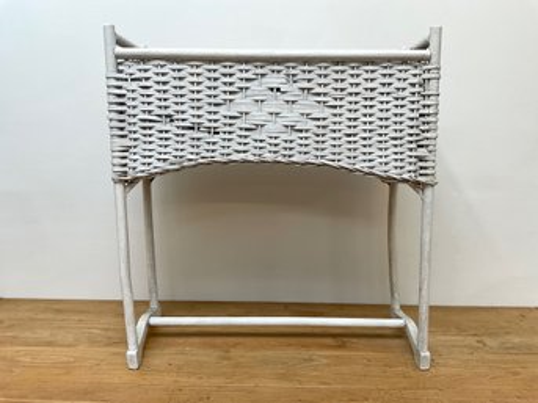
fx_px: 451
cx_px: 269
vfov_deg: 48.2
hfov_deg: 61.7
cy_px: 202
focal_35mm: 29
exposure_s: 1/120
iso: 50
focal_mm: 3
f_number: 1.8
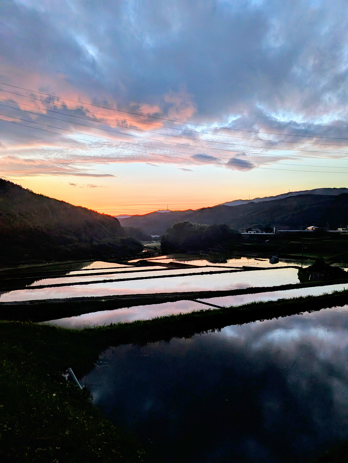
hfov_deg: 56.8
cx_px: 174
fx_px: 322
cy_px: 232
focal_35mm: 24
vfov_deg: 71.6
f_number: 1.7
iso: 172
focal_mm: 4.53
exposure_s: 1/20
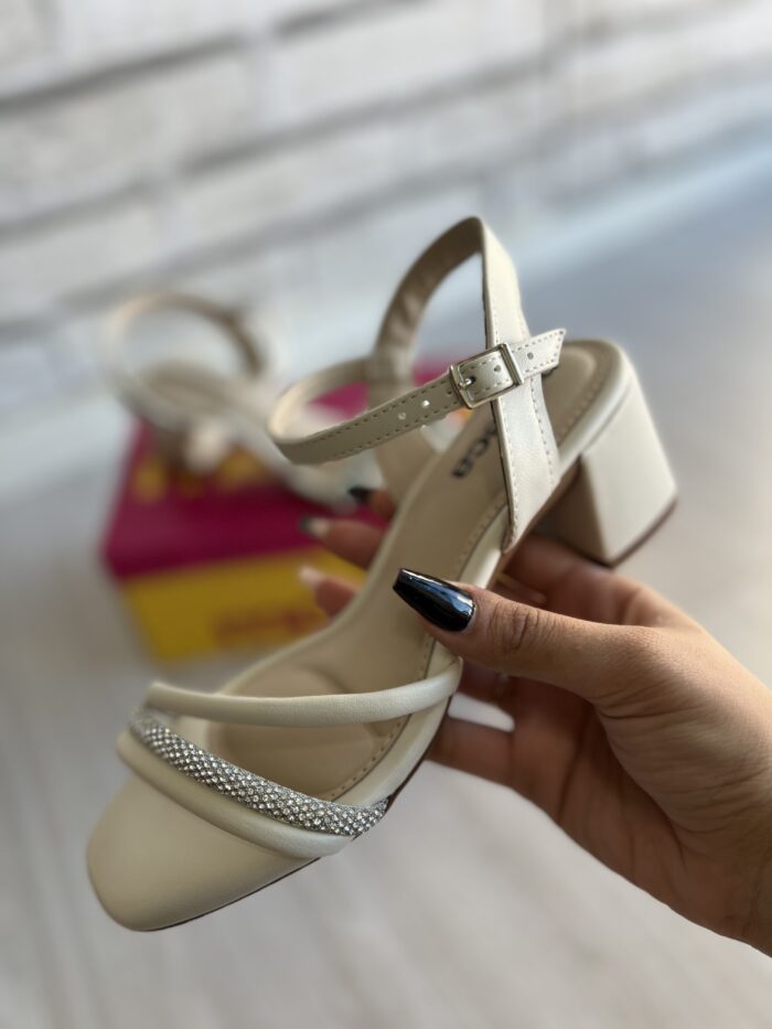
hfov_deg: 53.1
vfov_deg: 67.3
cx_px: 386
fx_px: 773
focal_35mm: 26
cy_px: 514
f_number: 1.5
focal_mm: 5.7
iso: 32
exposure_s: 1/120
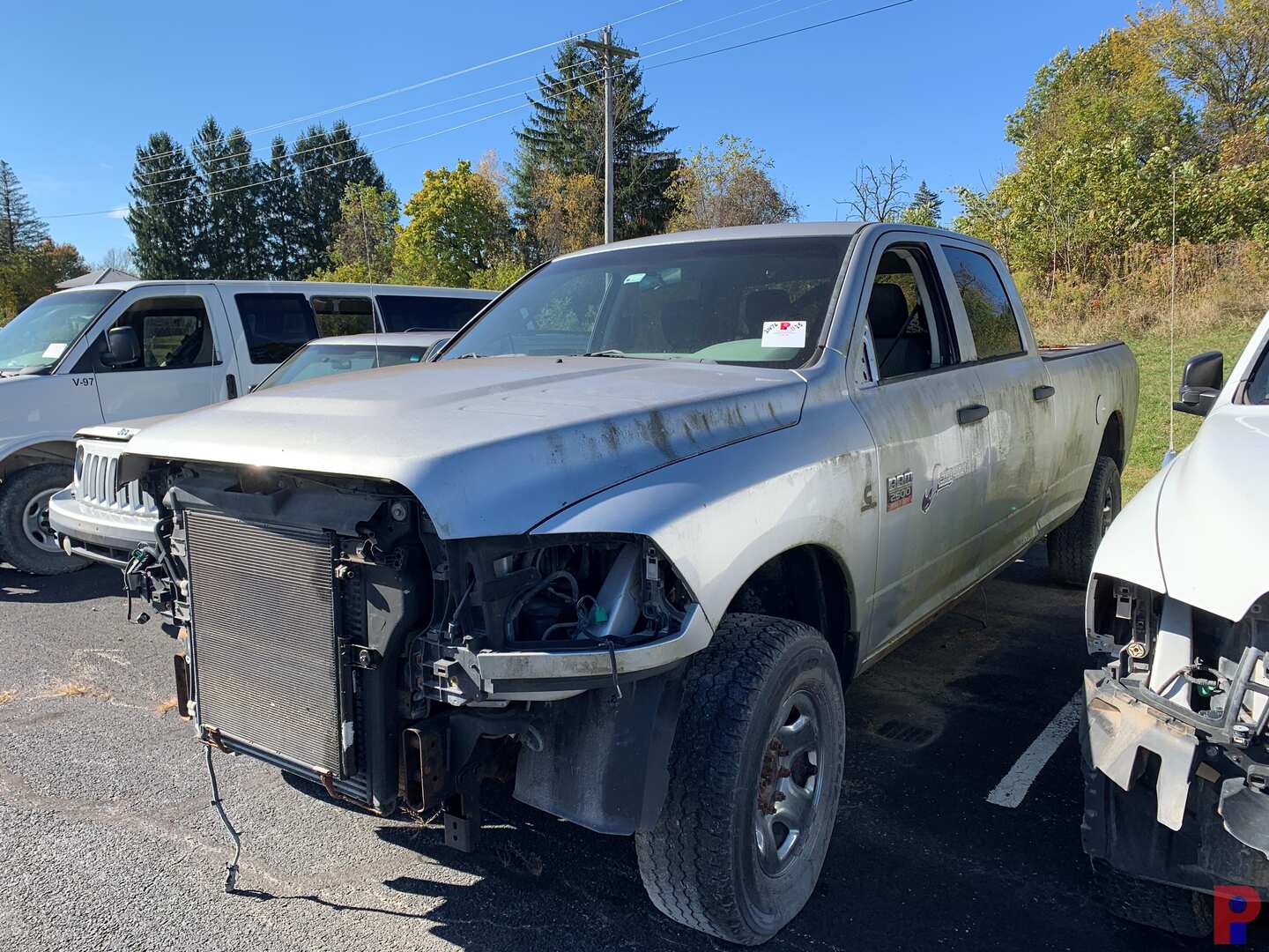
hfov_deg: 67.3
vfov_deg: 53.1
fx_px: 953
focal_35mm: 26
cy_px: 476
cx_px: 634
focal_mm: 4.25
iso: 25
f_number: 1.8
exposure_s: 1/1124
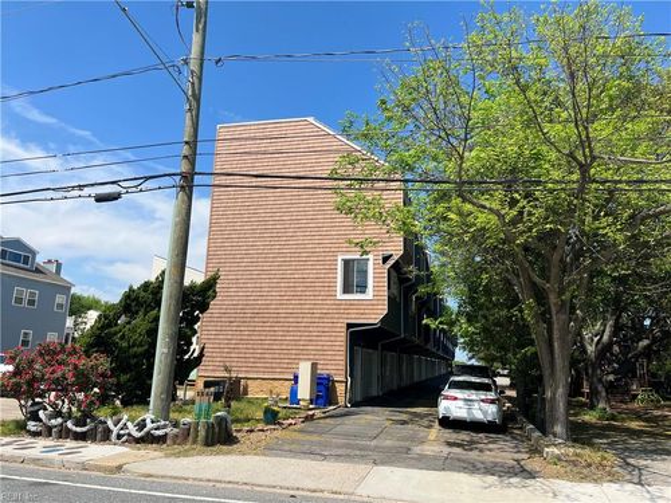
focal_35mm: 26
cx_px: 336
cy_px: 252
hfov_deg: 67.3
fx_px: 504
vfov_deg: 53.1
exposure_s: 1/3413
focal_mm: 5.1
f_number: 1.6
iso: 50
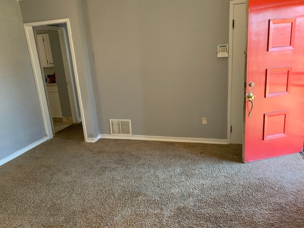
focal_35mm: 26
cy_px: 114
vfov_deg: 53.1
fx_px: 228
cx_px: 152
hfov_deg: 67.3
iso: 320
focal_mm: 4.25
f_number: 1.8
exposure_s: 1/60
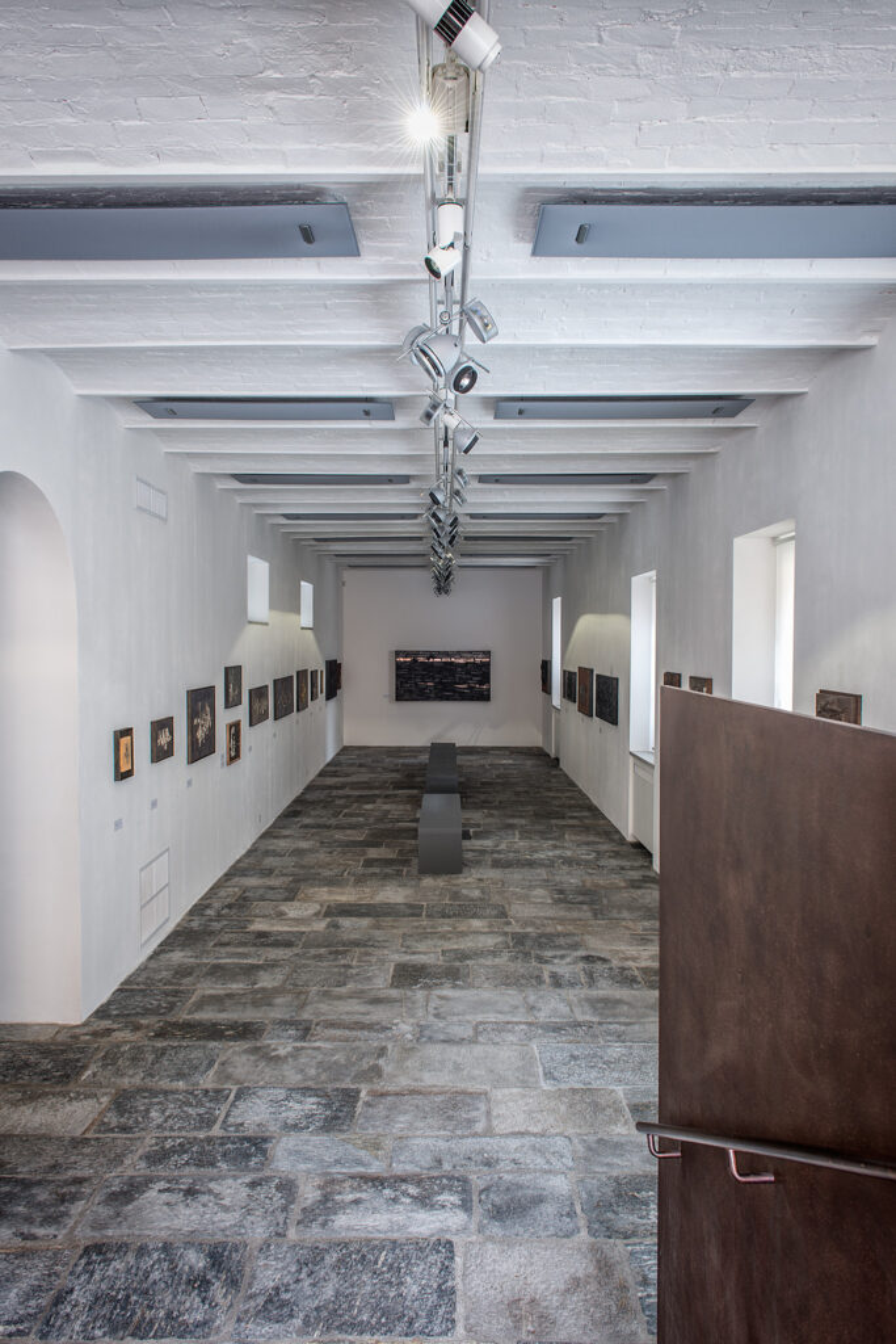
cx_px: 448
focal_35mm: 24
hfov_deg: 53.1
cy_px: 672
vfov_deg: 73.7
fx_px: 896
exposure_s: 3
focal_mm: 24
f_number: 8
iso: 100
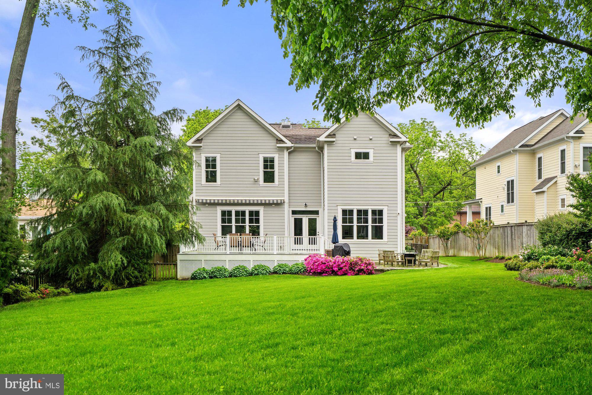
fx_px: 575
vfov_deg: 37.8
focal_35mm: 35
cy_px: 198
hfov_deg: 54.4
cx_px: 296
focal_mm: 35
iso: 640
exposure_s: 1/200
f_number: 8
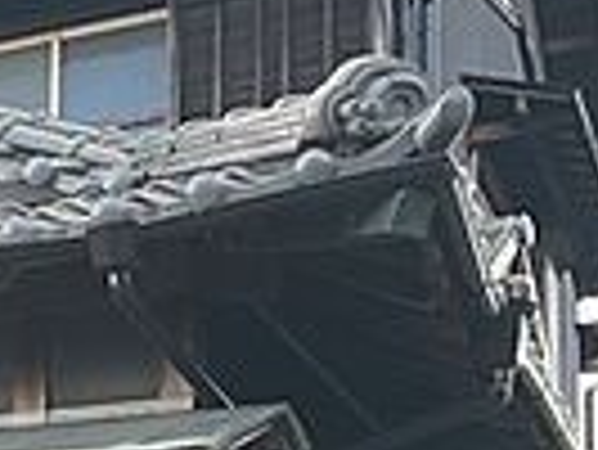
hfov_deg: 15.3
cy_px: 641
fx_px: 1919
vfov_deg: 12.8
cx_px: -481
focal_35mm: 111
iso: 16
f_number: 1.8
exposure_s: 1/120
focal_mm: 3
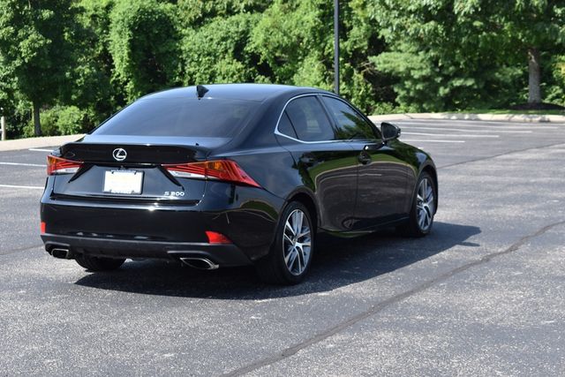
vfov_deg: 16.6
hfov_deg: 24.6
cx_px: 282
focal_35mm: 82
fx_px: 1295
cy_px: 188
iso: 180
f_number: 8
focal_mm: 55
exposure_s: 1/250
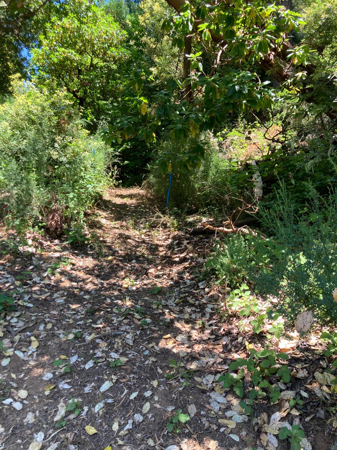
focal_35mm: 28
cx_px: 168
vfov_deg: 63.4
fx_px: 363
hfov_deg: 49.7
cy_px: 225
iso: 20
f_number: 1.8
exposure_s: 1/128
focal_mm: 3.99
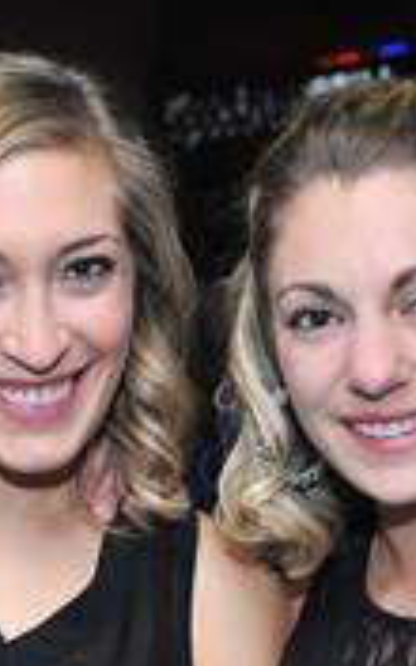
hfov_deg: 9.2
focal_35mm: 143
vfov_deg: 14.6
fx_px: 2594
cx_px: 98
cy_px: 405
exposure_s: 1/100
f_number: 6.3
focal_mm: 45
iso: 1600
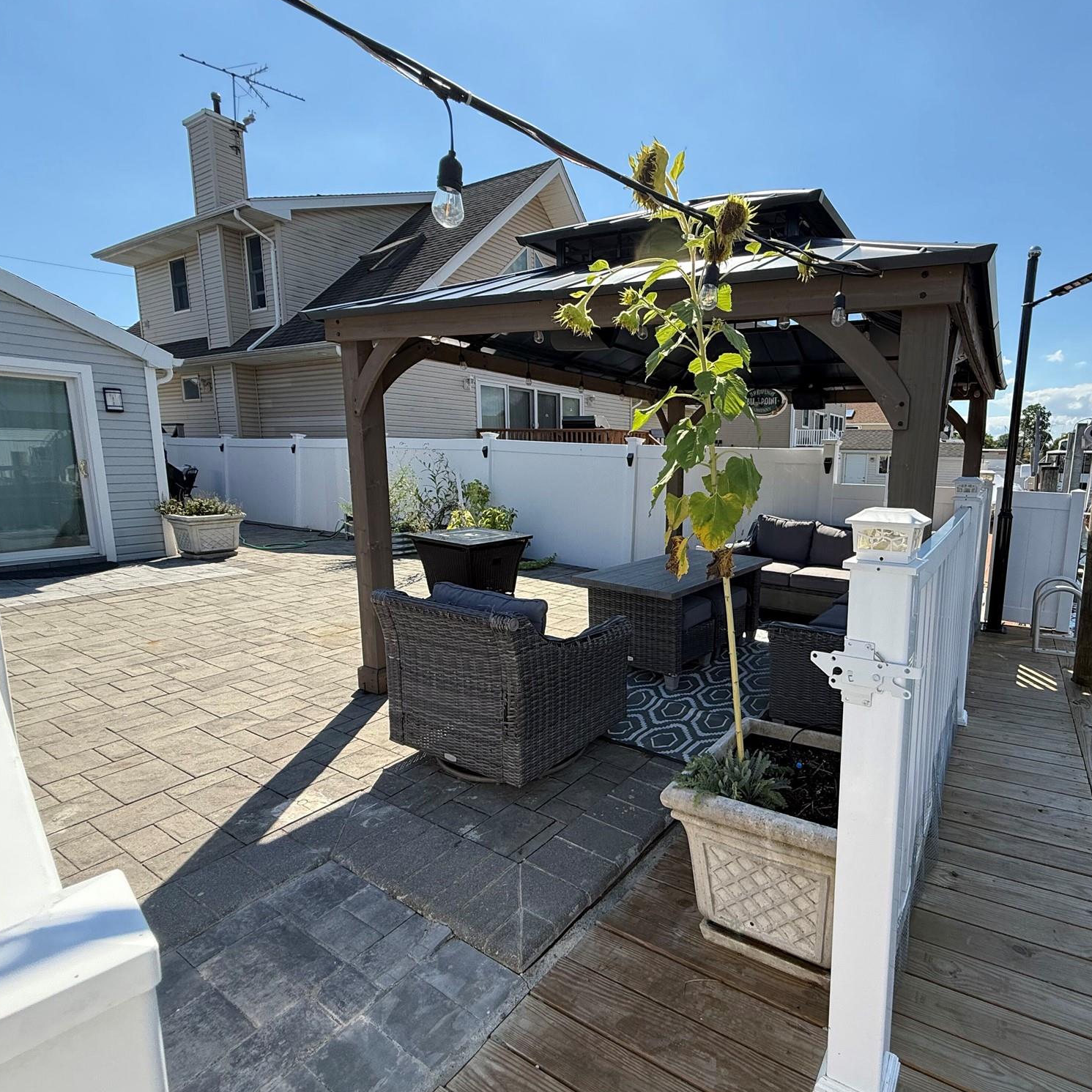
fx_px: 607
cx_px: 705
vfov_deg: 84.0
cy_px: 547
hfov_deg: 81.8
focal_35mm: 17
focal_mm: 2.22
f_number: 2.2
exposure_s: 1/1368
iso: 64
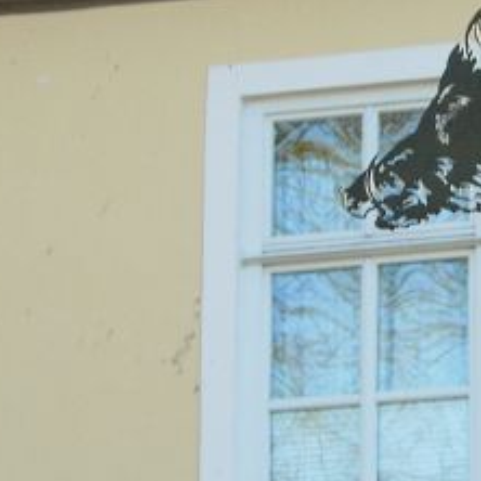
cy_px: 91
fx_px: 4999
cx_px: 488
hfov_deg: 5.5
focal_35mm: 318
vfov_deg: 5.5
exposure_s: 1/160
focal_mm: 20.74
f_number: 4
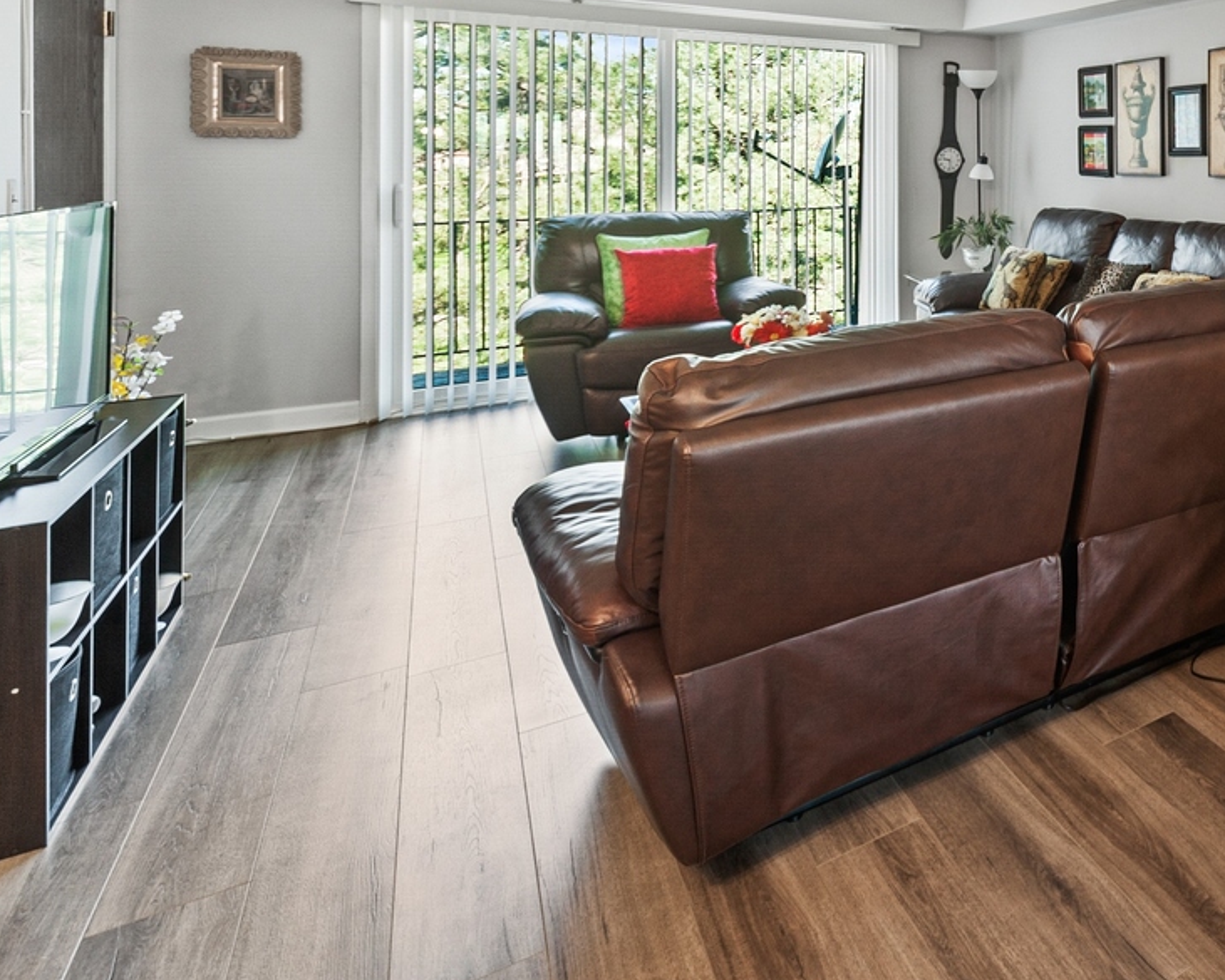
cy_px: 154
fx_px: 907
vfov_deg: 52.0
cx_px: 1221
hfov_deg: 53.7
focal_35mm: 25
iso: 200
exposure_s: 1/4
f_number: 8
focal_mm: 12
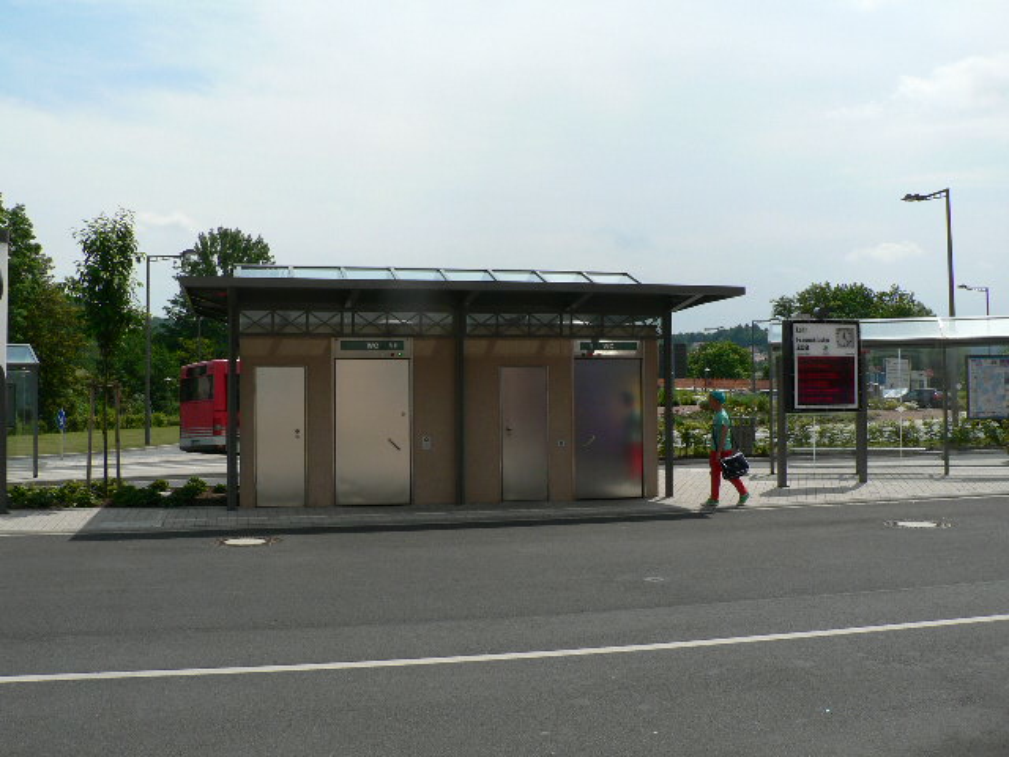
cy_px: 378
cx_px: 504
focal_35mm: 36
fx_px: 1049
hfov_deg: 51.4
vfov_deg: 39.7
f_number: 5.6
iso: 80
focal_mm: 6
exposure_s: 1/500
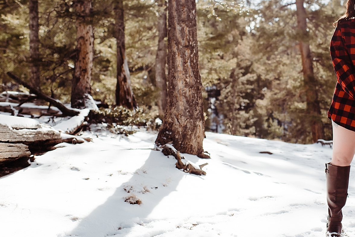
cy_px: 88
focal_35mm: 61
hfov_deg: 32.1
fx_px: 602
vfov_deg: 22.2
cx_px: 280
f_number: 2.8
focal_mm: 35
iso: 100
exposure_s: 1/1600
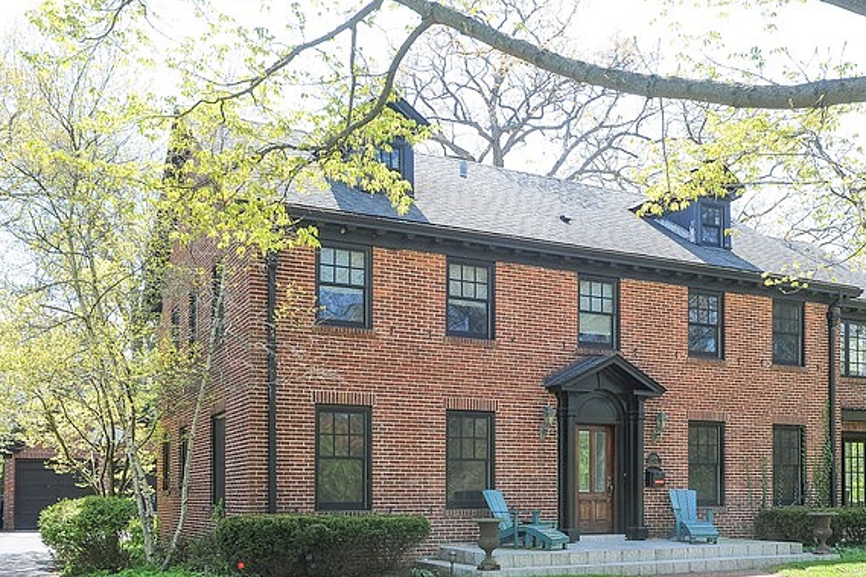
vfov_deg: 36.8
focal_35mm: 36
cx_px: 481
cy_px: 311
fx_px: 866
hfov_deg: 53.0
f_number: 8
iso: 200
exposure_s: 1/125
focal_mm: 32
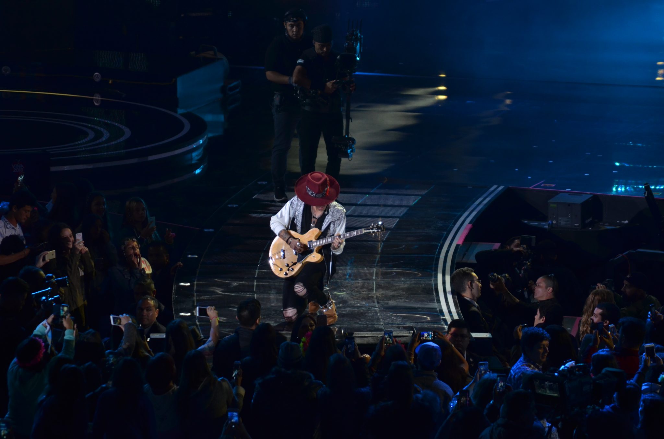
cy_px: 220
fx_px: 5521
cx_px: 332
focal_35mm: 300
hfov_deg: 6.9
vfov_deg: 4.6
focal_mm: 200
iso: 800
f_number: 5.6
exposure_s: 1/125
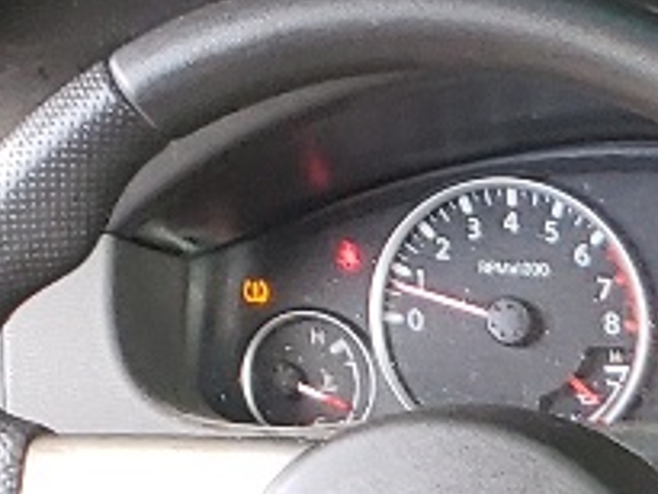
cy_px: 1687
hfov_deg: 8.8
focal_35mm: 203
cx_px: 1592
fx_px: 3861
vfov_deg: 6.4
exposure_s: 1/60.2
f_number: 1.5
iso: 74
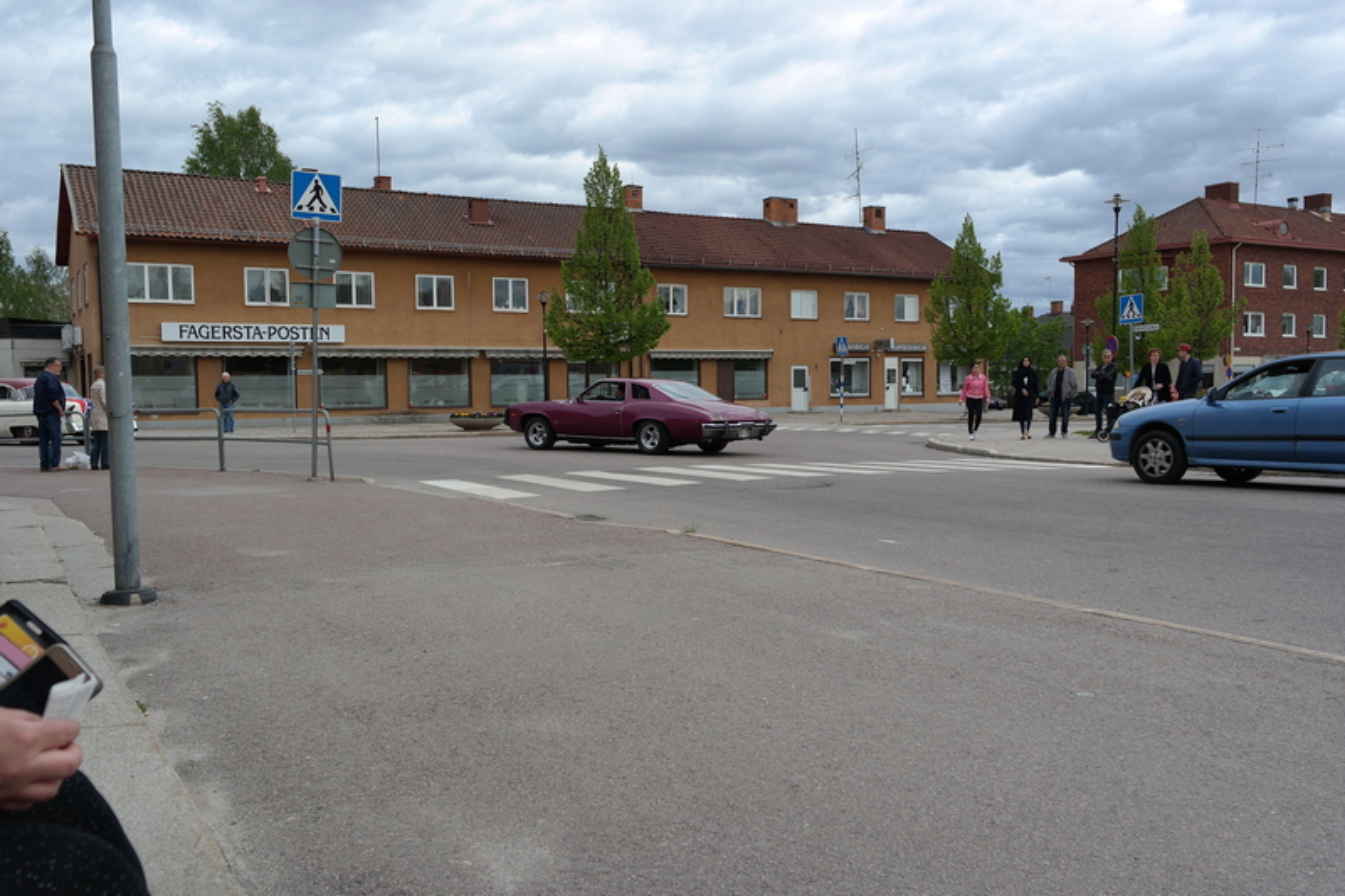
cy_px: 448
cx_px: 672
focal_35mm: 30
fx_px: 1121
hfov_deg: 61.9
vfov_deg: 43.6
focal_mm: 20
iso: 100
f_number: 5
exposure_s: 1/200
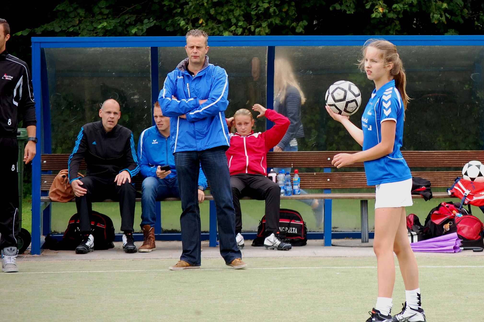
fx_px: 1813
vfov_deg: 10.1
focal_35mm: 135
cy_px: 161
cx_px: 242
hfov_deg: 15.2
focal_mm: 90
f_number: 4.5
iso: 400
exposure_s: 1/320
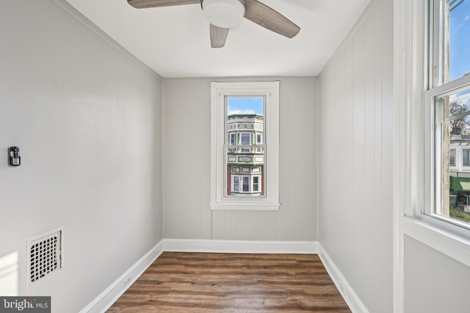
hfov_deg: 96.7
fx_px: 209
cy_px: 156
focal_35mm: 16
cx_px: 235
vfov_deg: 73.7
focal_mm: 16
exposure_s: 1/160
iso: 800
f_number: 8
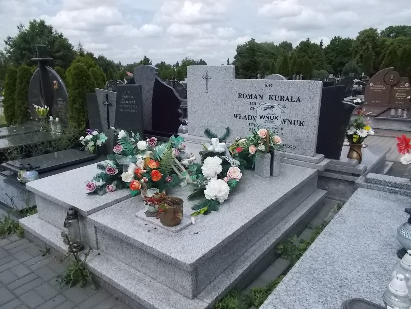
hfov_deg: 67.3
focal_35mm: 26
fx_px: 309
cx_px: 206
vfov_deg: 53.1
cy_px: 154
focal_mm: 4.6
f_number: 8
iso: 400
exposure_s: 1/1000
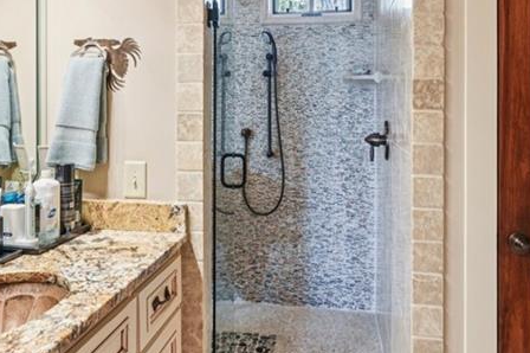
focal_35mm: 32
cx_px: 240
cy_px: 117
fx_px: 471
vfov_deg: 40.5
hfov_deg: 58.6
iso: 320
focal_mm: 14
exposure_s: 1/6
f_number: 8
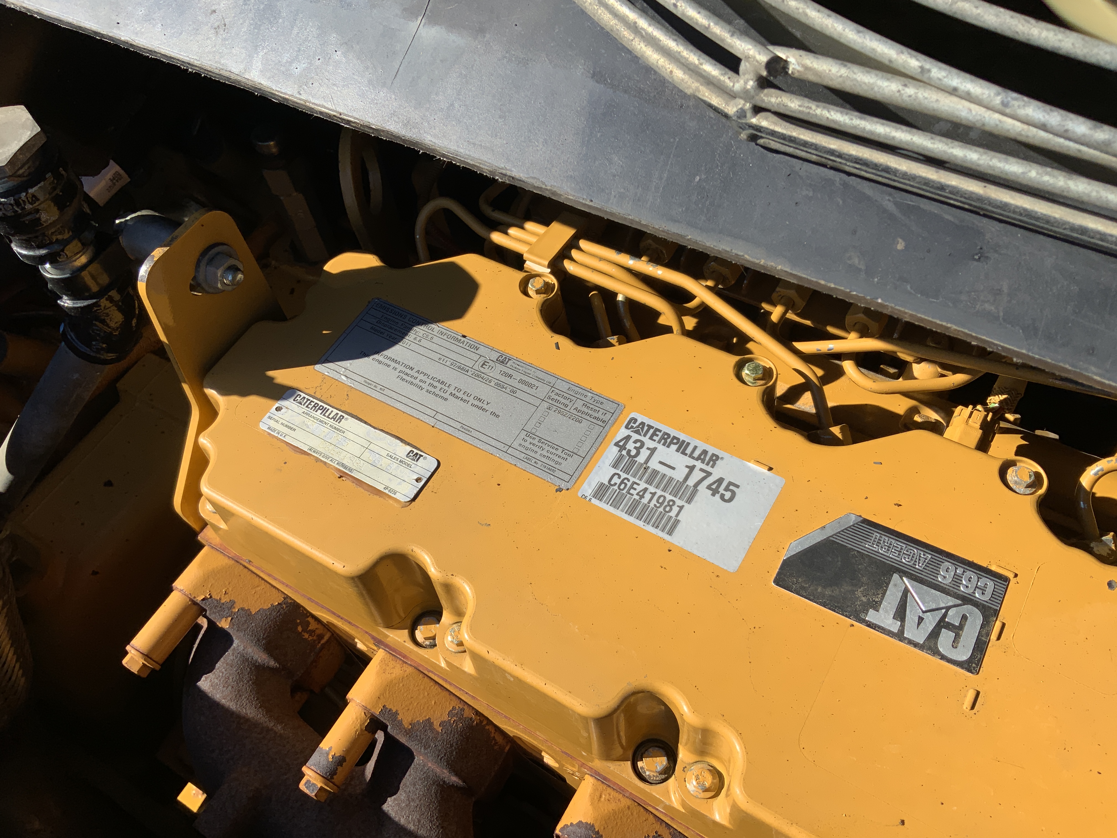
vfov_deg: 48.2
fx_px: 936
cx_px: 558
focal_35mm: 29
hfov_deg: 61.7
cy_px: 419
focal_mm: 3
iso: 16
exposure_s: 1/1377
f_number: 1.8
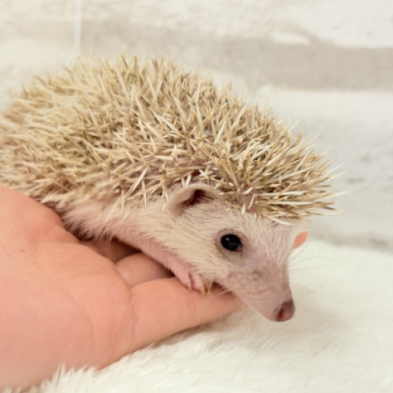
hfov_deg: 27.7
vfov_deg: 27.7
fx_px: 796
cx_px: 177
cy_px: 198
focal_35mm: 62
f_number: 1.6
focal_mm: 5.96
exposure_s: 1/50
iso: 64
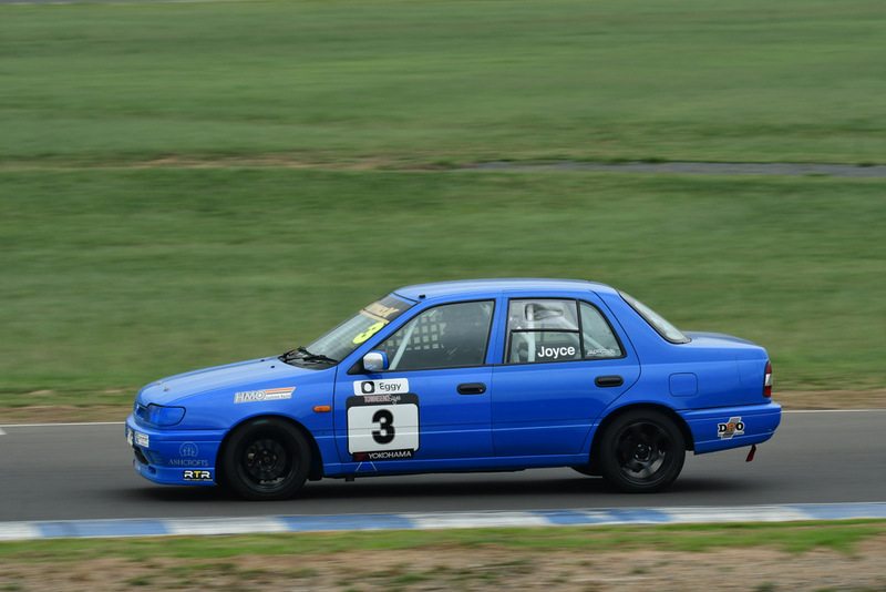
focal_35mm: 202
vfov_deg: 6.8
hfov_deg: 10.2
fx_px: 4985
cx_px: 443
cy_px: 296
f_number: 11
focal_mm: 135
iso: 500
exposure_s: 1/250
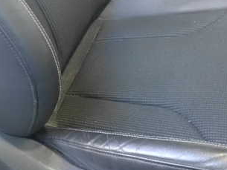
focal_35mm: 59
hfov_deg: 32.0
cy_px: 62
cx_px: 54
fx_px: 387
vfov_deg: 24.8
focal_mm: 5.4
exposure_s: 1/100
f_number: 2.3
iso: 2000
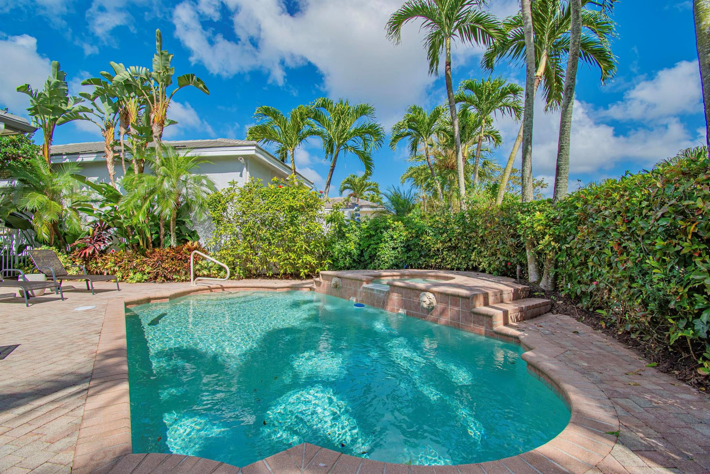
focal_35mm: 15
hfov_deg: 100.4
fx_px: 296
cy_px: 237
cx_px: 355
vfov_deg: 77.3
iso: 200
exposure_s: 1/320
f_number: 9
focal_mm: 10
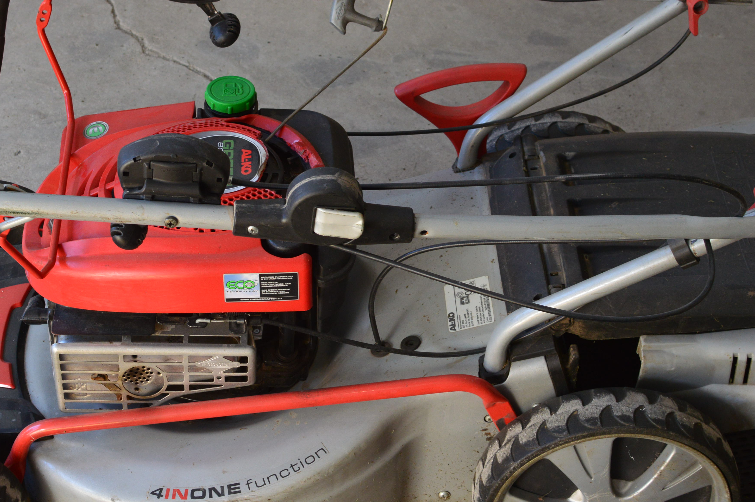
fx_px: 1417
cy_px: 313
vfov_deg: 20.0
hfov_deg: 29.7
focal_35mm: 68
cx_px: 270
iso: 560
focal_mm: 35
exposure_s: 1/60
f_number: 8
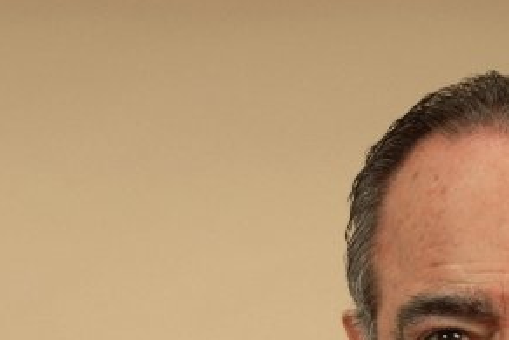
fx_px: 3765
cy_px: 396
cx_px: 514
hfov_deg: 7.7
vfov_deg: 5.2
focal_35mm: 266
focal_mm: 75
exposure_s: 1/250
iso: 200
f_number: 20
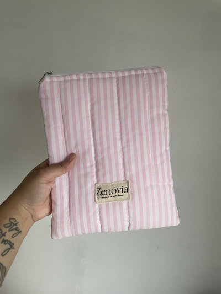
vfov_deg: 67.3
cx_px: 110
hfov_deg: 53.1
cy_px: 147
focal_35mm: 26
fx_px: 221
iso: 125
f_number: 1.6
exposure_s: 1/60
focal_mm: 4.2
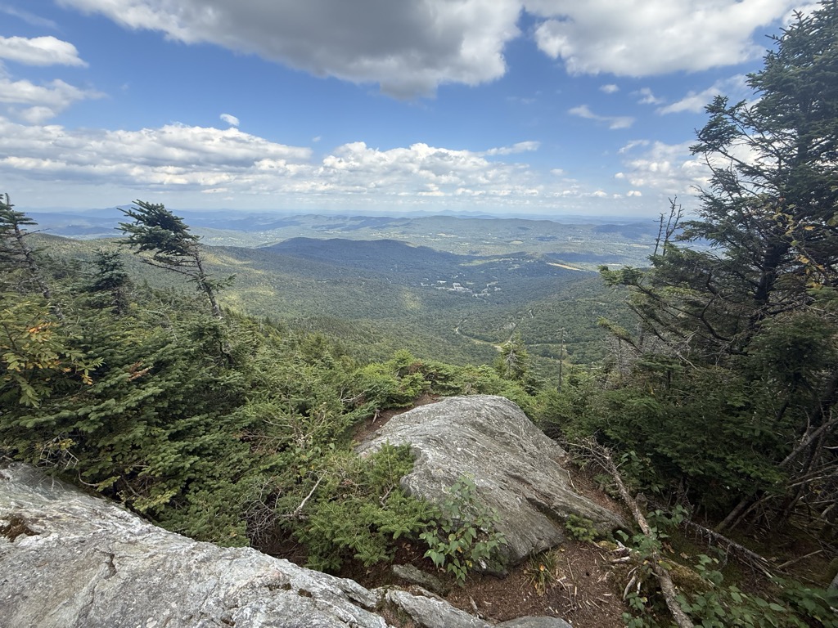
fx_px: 339
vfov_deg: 85.7
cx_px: 419
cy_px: 314
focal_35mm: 14
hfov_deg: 102.1
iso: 50
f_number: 2.2
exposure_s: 1/985
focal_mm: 2.22
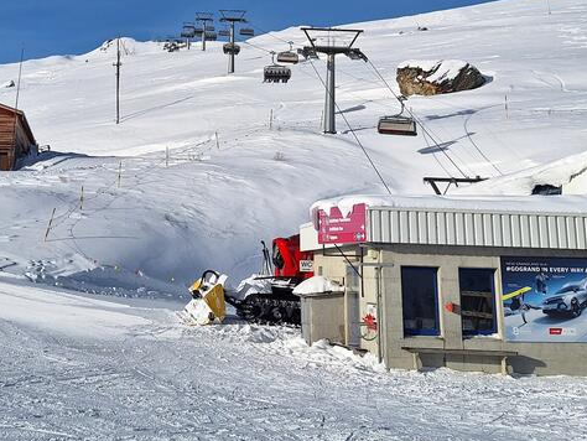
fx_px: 848
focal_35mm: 50
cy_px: 53
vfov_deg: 28.1
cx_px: 198
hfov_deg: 37.8
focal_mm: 5.54
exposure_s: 1/4484
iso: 40
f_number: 1.8
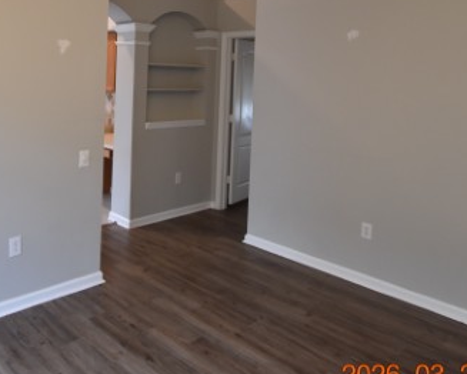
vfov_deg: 45.2
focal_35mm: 31
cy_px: 84
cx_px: 153
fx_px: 429
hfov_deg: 55.9
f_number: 3.5
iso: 800
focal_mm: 10
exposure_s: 1/60
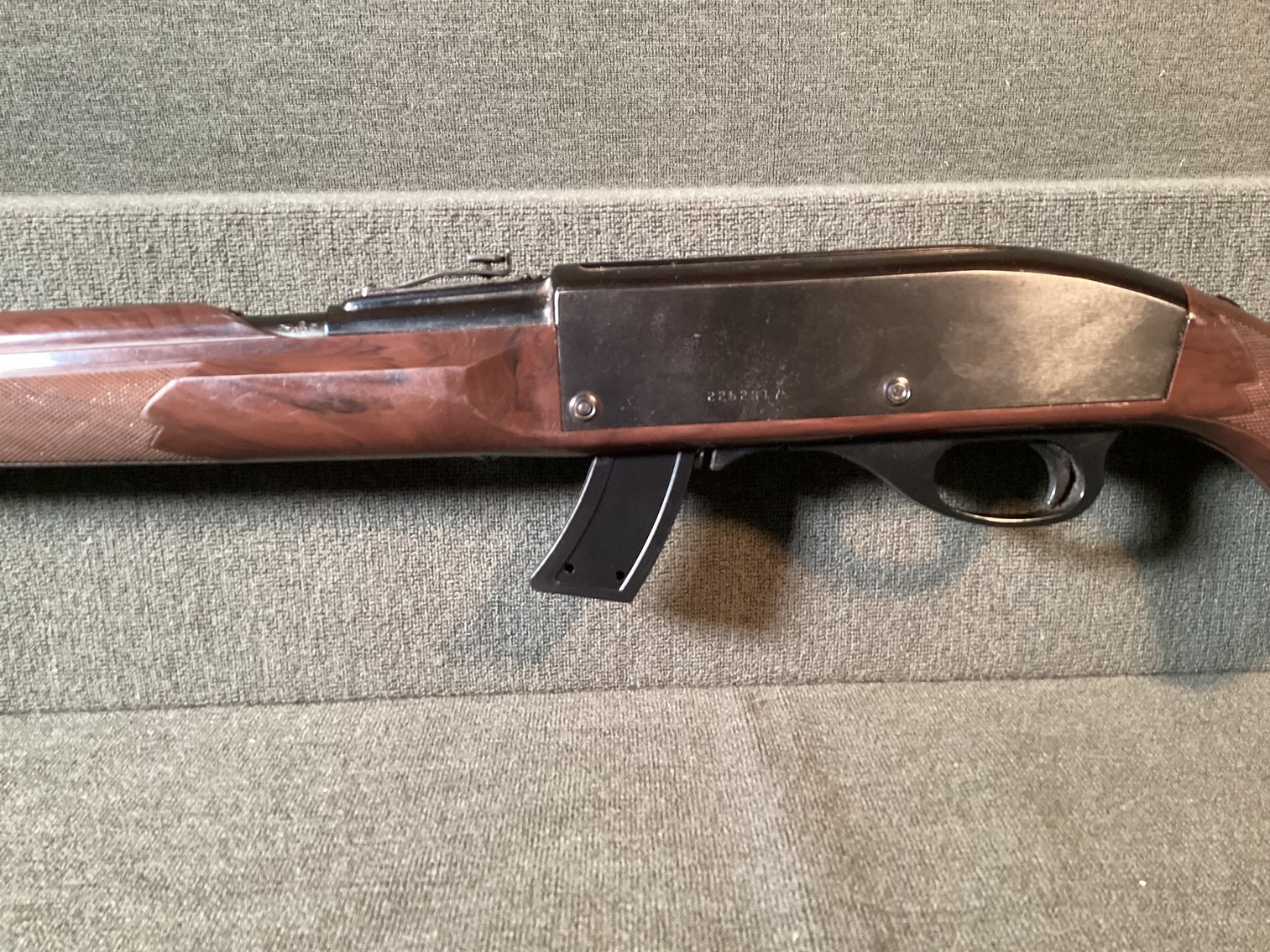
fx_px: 1137
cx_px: 635
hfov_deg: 58.3
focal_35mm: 31
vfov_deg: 45.4
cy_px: 476
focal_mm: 3.3
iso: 400
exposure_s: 1/40
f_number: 2.4
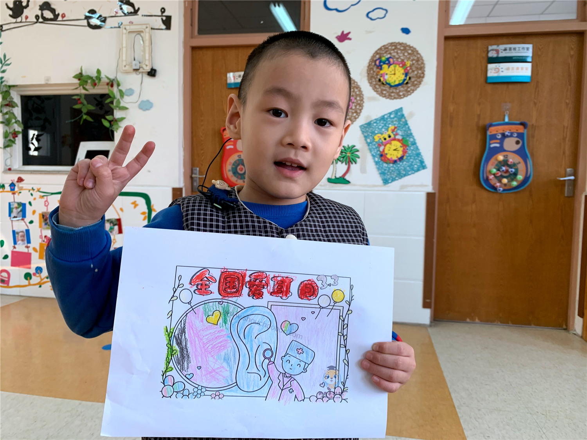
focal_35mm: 26
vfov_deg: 53.1
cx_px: 294
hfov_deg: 67.3
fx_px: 441
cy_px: 220
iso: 80
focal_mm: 4.25
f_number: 1.8
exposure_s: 1/100
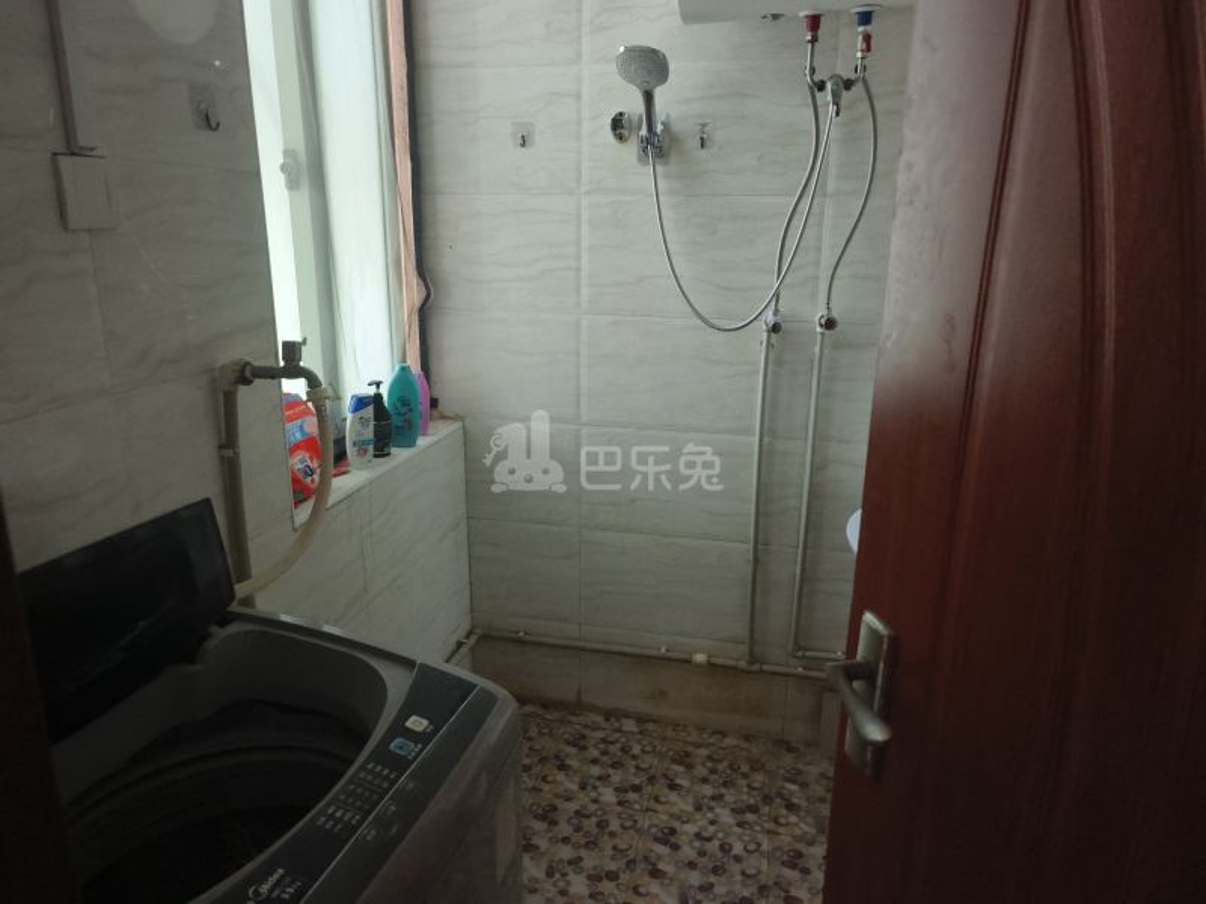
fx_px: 801
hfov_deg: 73.9
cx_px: 603
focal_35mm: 23
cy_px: 452
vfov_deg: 58.9
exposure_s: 1/25
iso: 1131
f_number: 1.75
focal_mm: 5.5
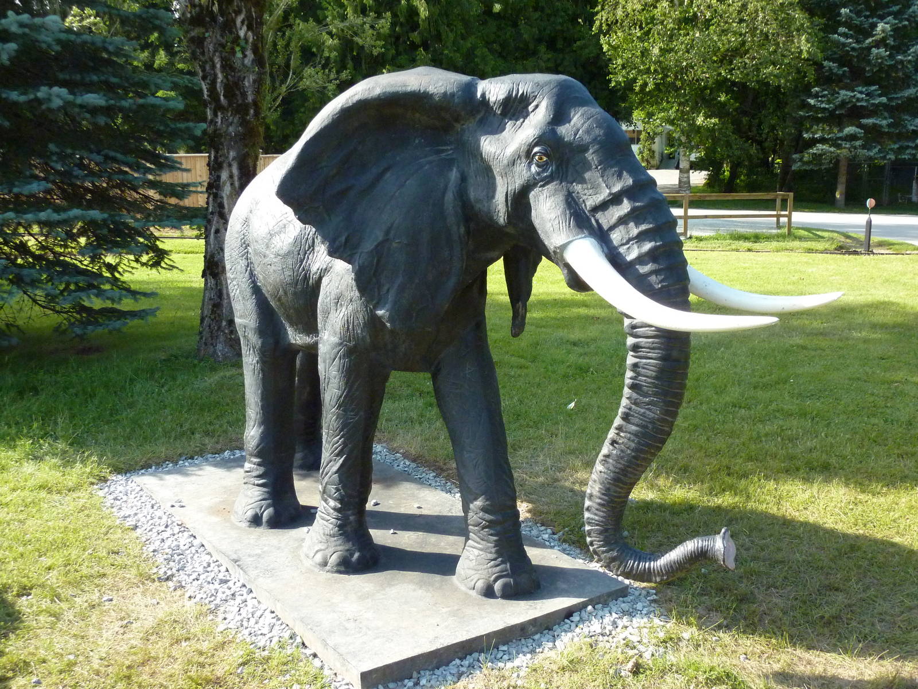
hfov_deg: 52.6
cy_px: 344
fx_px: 928
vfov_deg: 40.7
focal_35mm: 35
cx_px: 459
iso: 400
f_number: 3.5
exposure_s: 1/500
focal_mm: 5.7
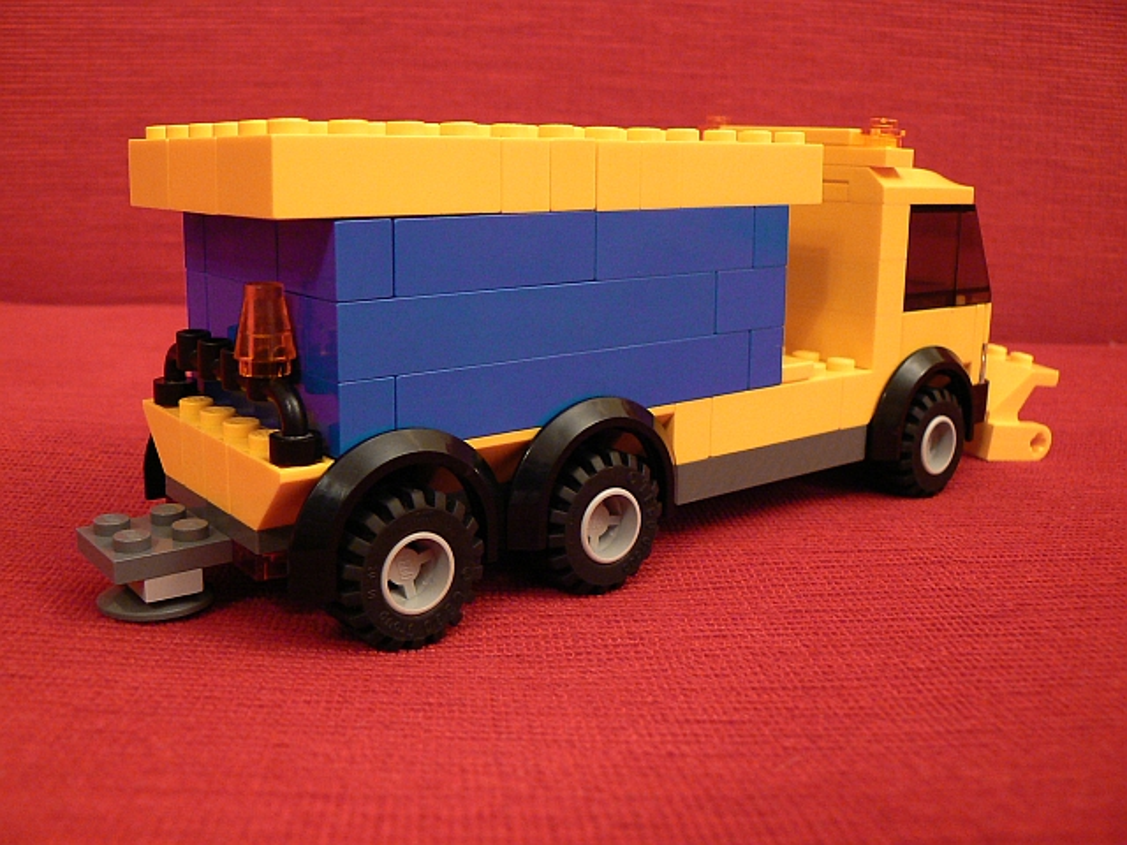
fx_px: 1172
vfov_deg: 39.7
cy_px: 422
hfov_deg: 51.4
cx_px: 564
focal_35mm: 36
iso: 200
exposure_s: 1/5
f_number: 2.8
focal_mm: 6
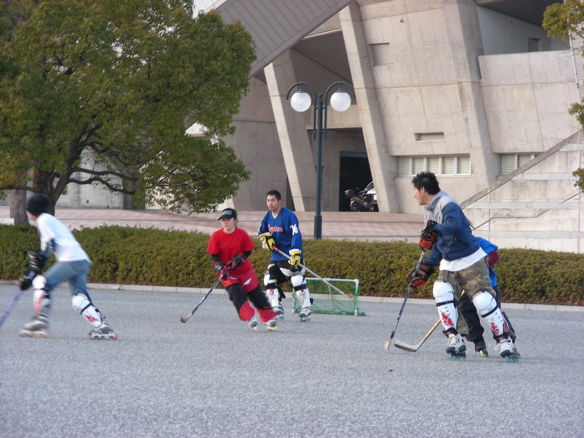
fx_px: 2902
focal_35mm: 172
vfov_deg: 8.6
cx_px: 292
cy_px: 219
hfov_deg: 11.5
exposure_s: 1/59.8
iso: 56
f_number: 3.5
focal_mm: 28.7
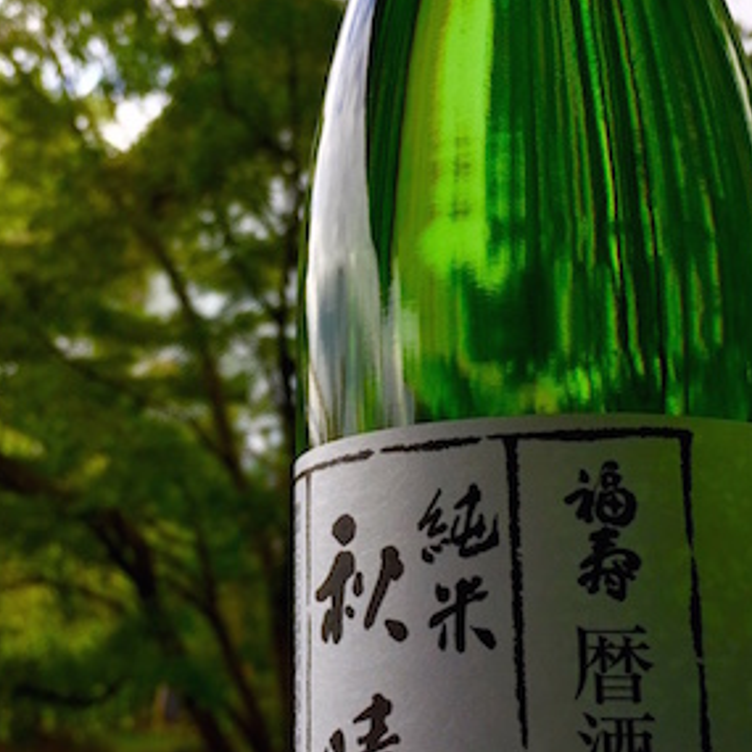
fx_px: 1180
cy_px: 408
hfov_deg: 35.2
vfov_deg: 35.3
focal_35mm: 48
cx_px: 280
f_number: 2.2
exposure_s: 1/590
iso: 32
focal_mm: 4.15
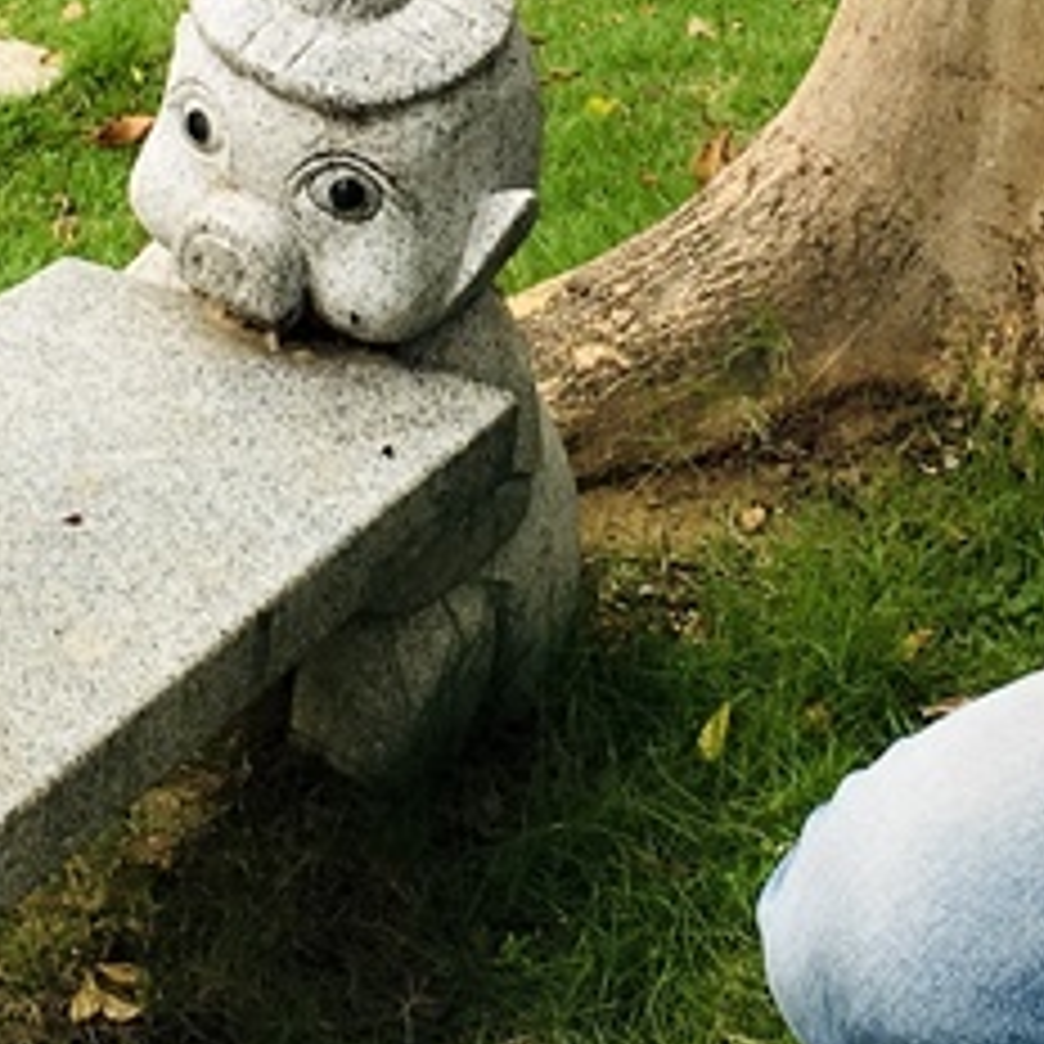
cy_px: 16
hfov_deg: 16.6
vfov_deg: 16.3
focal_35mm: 105
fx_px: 3583
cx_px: 436
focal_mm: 4.15
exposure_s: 1/183
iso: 25
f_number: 2.2
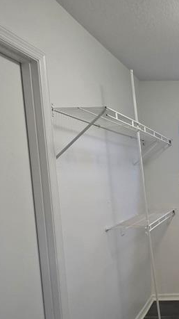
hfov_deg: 26.4
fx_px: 312
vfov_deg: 52.7
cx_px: 241
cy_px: 220
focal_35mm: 37
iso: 500
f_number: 1.9
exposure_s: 1/60.2
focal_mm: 2.2
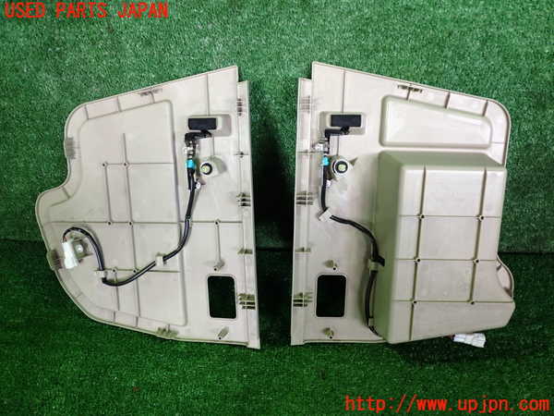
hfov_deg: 60.0
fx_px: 480
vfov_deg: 46.8
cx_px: 277
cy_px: 208
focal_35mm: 30
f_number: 2.3
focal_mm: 5.4
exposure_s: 1/30
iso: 250
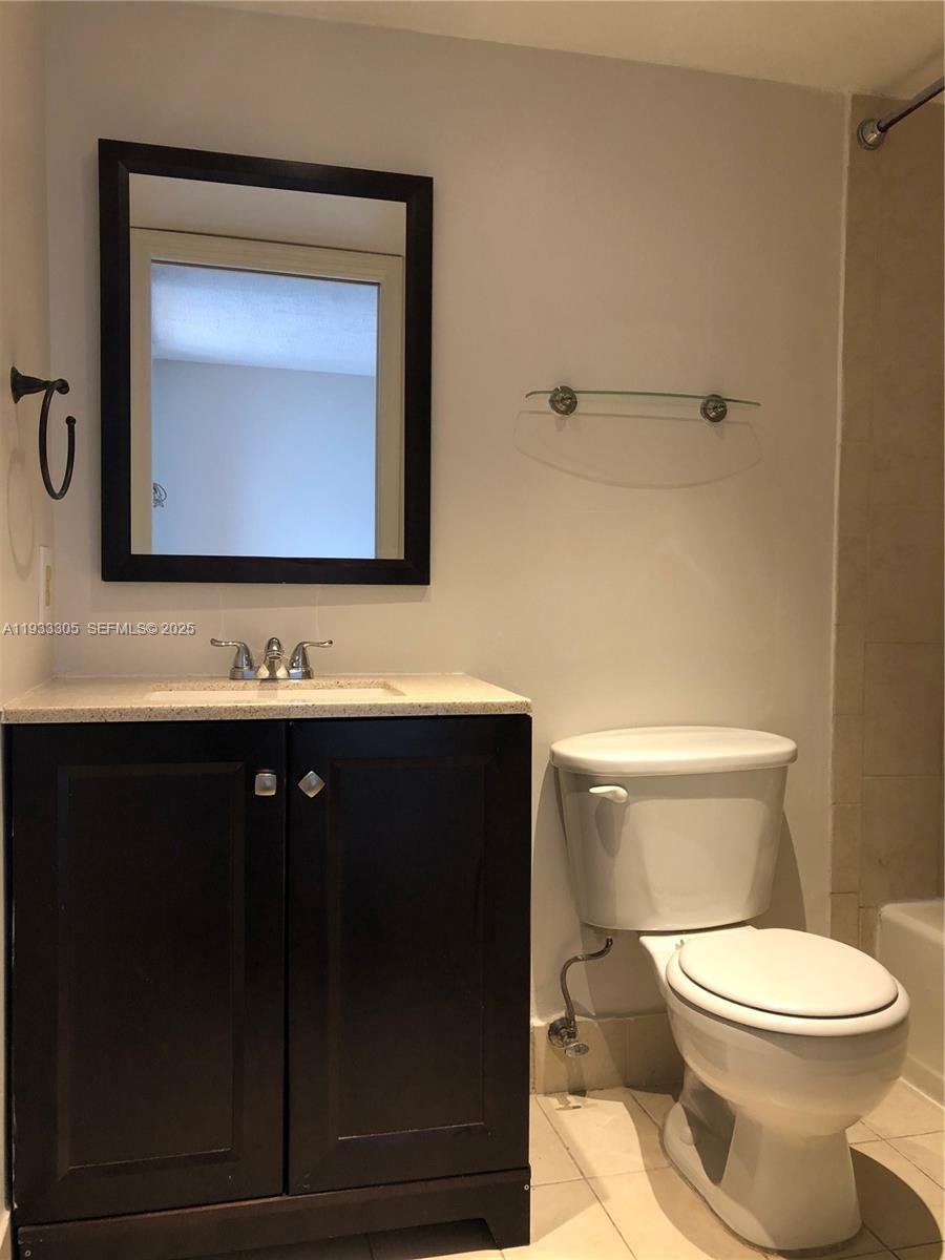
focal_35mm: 28
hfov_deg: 49.7
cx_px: 472
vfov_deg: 63.4
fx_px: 1019
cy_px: 630
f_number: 1.8
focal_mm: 3.99
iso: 32
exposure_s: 1/20
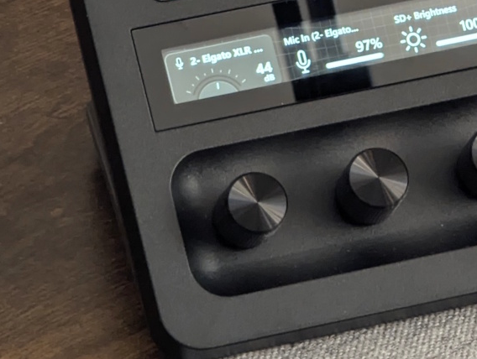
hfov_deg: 4.8
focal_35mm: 412
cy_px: -148
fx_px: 5687
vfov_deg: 3.6
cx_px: 516
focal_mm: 19
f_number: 3.5
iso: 151
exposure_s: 1/34.6
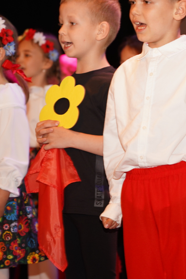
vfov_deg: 10.0
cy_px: 128
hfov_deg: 6.7
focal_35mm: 205
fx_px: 1589
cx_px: 180
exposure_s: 1/100
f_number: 4
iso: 1000
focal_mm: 105
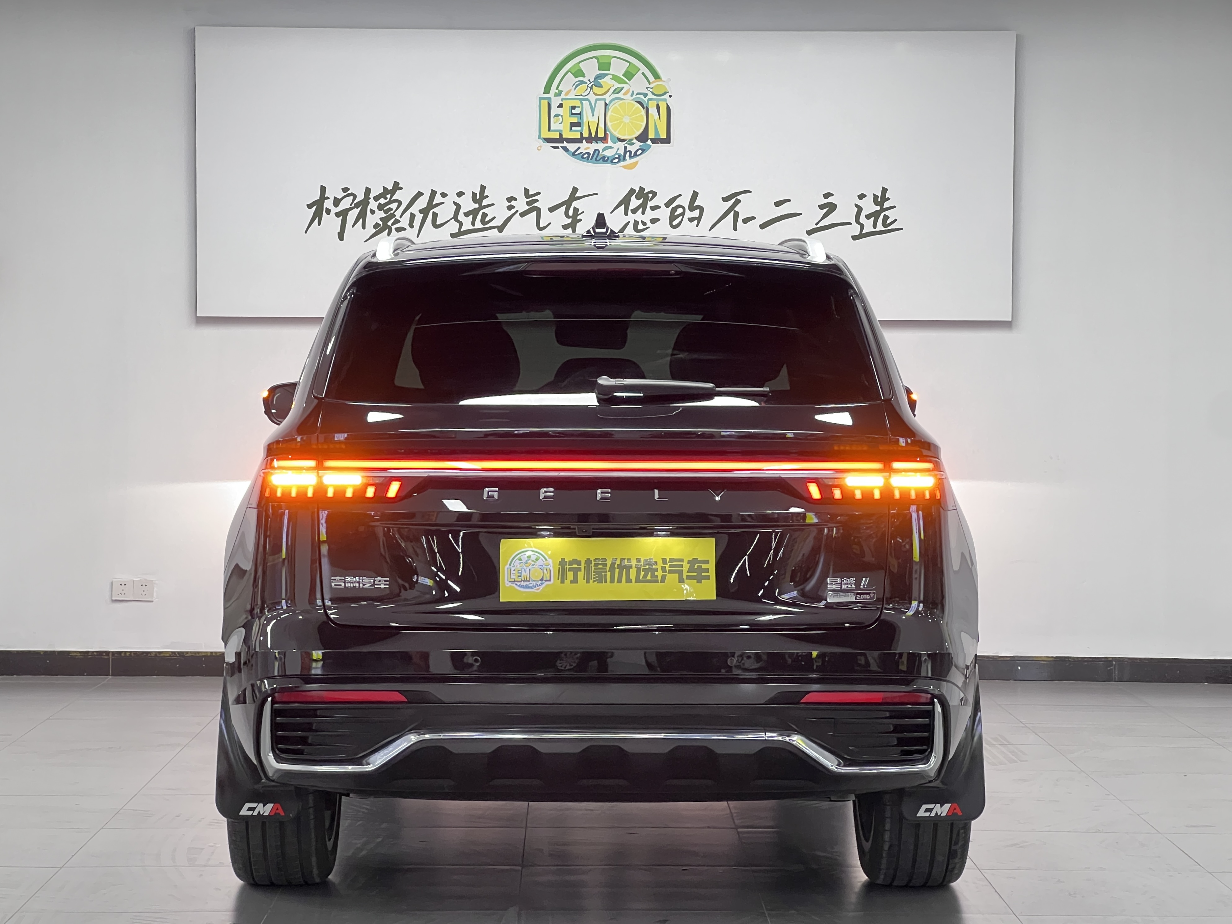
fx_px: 2740
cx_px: 616
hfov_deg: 25.3
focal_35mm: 77
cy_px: 462
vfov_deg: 19.1
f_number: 2.8
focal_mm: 9
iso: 400
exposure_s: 1/50
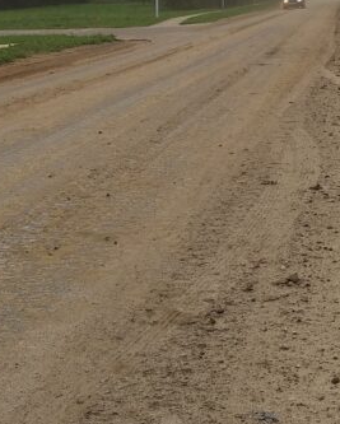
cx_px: 228
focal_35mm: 66
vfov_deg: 27.7
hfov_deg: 23.1
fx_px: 829
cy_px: 46
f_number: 2.2
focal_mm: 3.81
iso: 100
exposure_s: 1/396
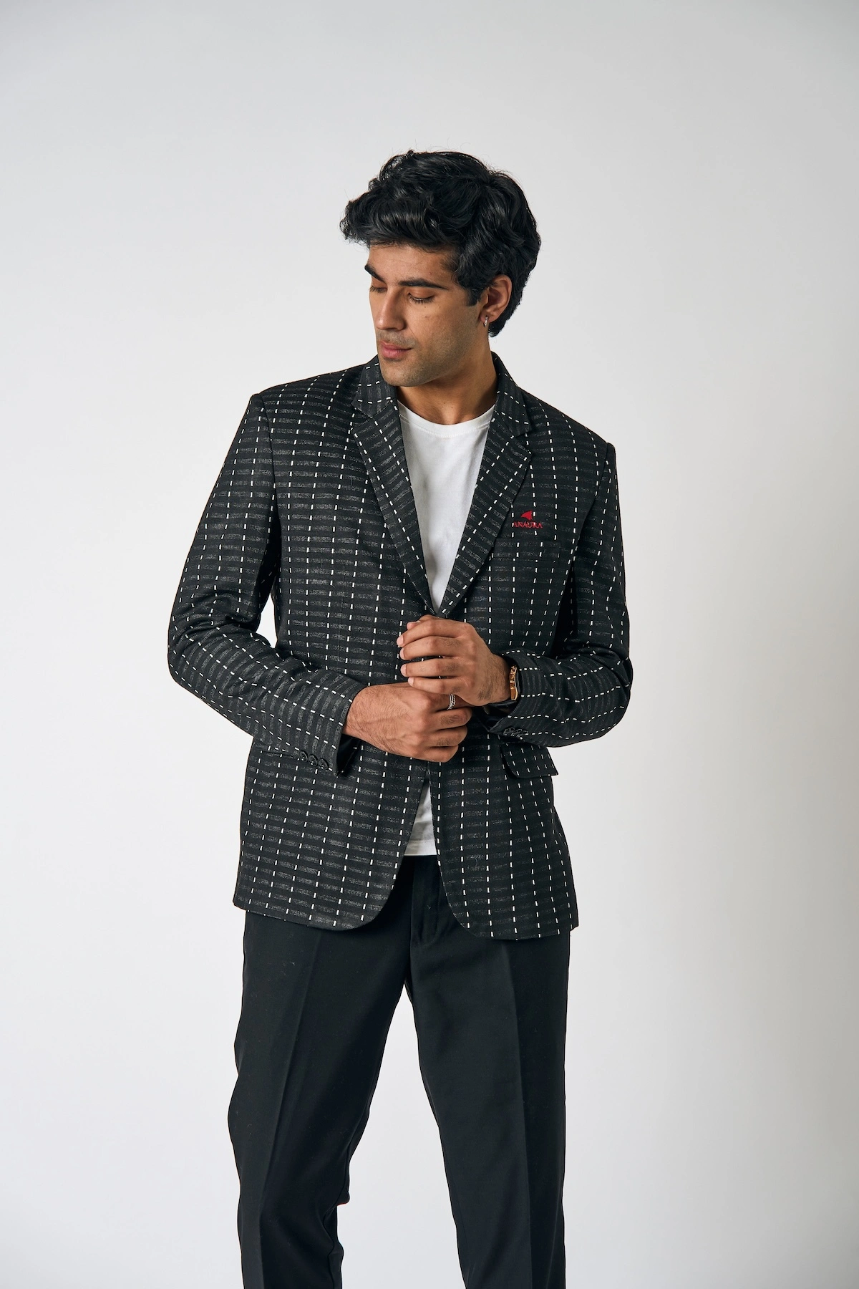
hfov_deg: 18.2
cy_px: 644
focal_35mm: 75
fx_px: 2684
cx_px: 430
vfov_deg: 27.0
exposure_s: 1/125
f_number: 6.3
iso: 200
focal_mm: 75
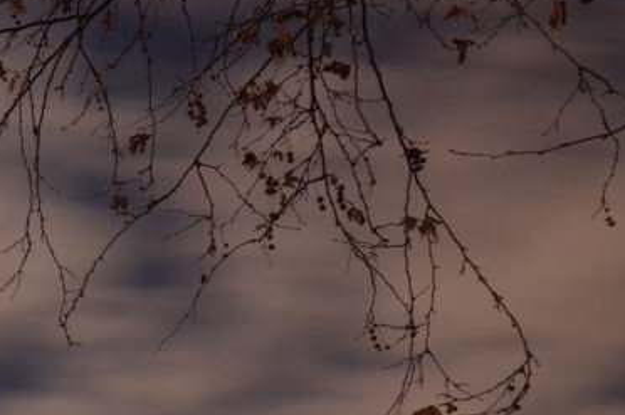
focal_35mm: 77
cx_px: -202
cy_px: 531
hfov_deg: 23.2
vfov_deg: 16.7
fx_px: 1335
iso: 400
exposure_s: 30
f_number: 16
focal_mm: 18.3
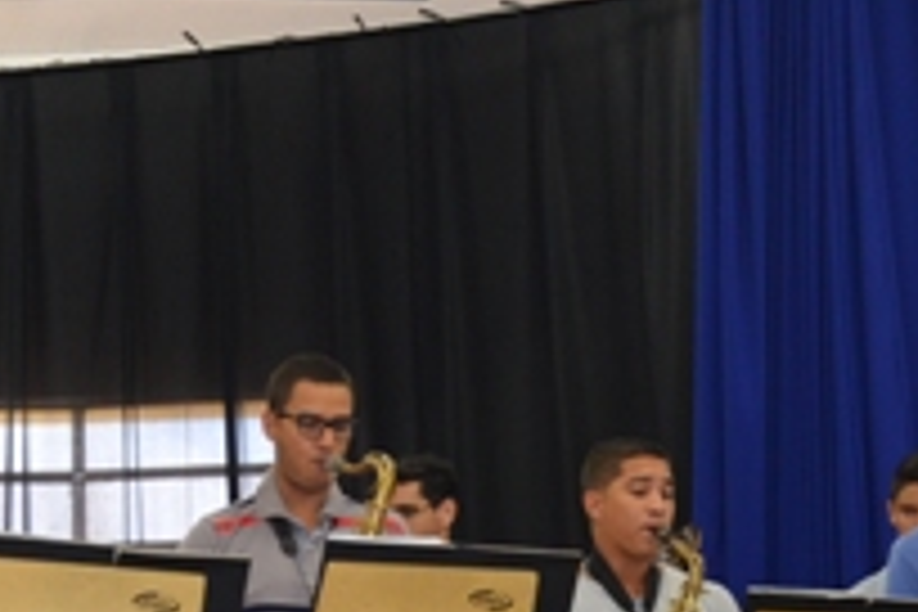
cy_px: 580
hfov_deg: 16.2
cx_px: -153
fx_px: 3111
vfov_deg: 11.2
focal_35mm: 122
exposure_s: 1/60
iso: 900
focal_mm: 26
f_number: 4
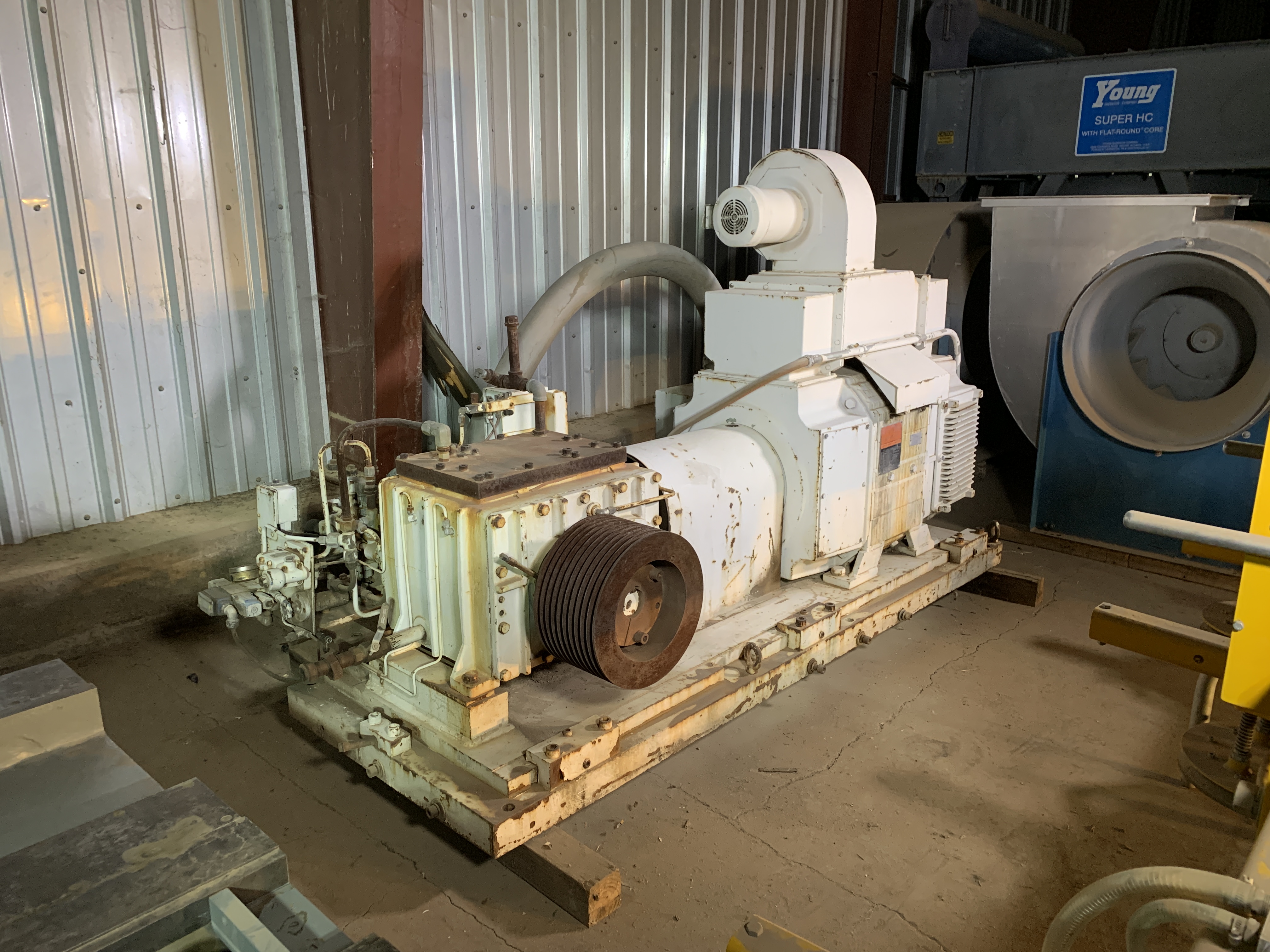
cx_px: 635
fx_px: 954
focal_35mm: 26
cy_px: 476
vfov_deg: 53.1
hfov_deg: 67.3
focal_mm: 4.25
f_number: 1.8
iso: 160
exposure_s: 1/60
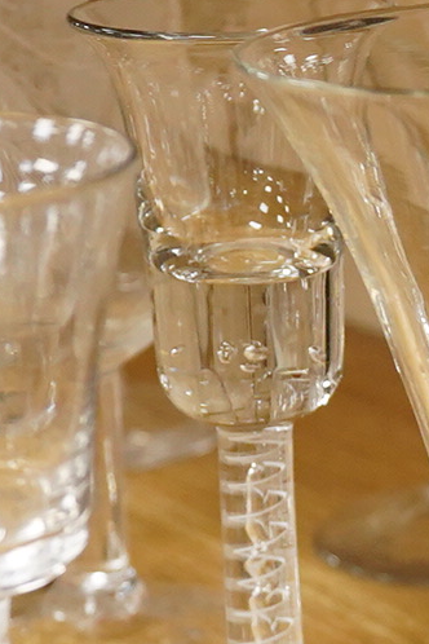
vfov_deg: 11.5
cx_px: 675
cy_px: 480
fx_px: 3182
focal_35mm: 178
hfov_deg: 7.6
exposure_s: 1/160
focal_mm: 30
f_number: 7.1
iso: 2500
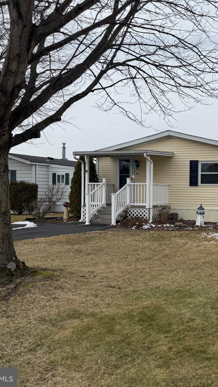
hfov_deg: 31.4
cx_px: 213
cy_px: 194
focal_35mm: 35
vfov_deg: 56.6
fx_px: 360
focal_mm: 6.76
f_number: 1.78
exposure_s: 1/5319
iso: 80
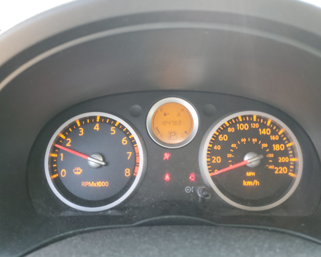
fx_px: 266
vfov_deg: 51.5
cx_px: 163
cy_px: 126
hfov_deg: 62.2
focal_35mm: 28
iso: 87
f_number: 1.5
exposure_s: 1/120
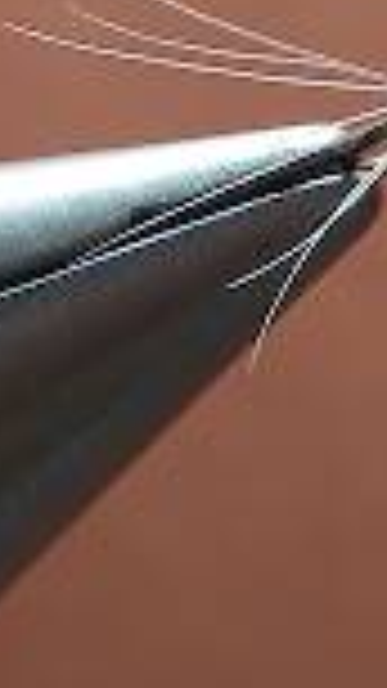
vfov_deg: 13.3
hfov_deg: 7.4
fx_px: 2957
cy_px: 234
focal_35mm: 162
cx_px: 450
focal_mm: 6.3
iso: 80
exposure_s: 1/60
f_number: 3.3
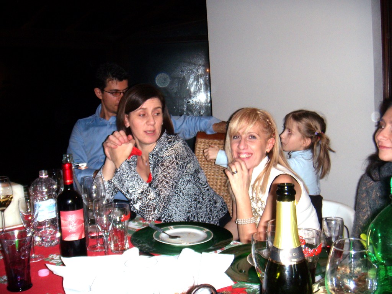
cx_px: 196
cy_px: 147
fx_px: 430
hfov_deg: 49.0
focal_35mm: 38
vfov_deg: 37.7
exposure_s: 1/60.2
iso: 100
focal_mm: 6.4
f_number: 3.5
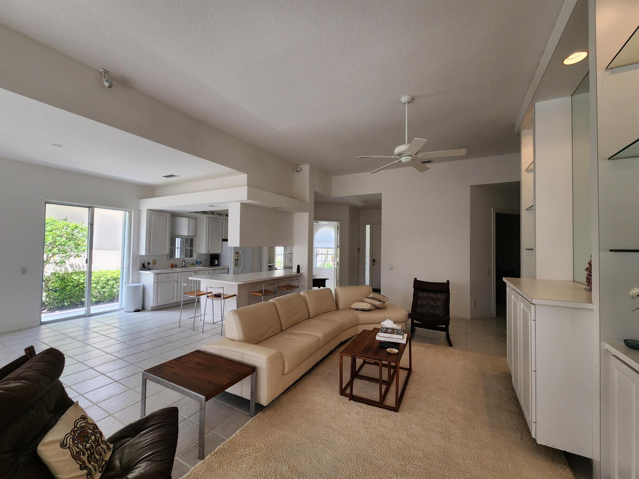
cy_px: 240
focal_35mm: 13
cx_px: 320
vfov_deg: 89.9
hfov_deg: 106.2
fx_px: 240
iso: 80
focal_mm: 2.2
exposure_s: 1/120
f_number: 2.2
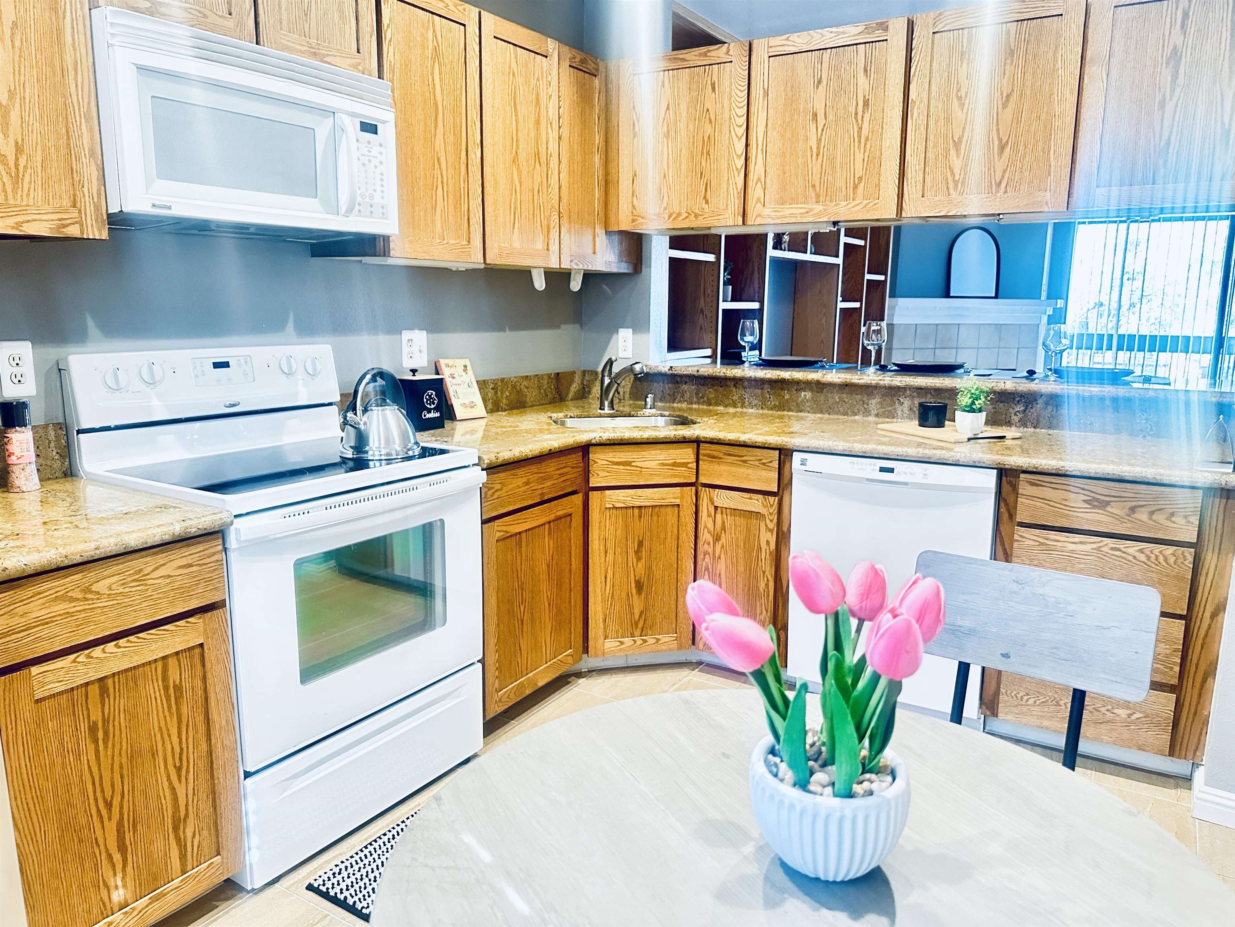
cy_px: 464
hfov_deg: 71.6
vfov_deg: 56.8
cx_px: 618
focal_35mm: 24
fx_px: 856
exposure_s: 1/40
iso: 640
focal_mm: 6.86
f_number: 1.78
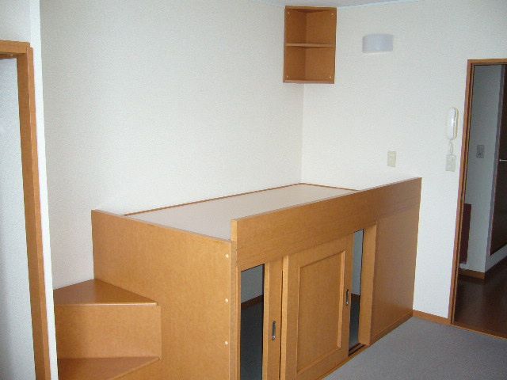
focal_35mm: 35
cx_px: 254
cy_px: 190
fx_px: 513
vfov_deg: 40.7
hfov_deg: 52.6
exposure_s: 1/30
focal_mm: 5.8
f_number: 2.8
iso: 200
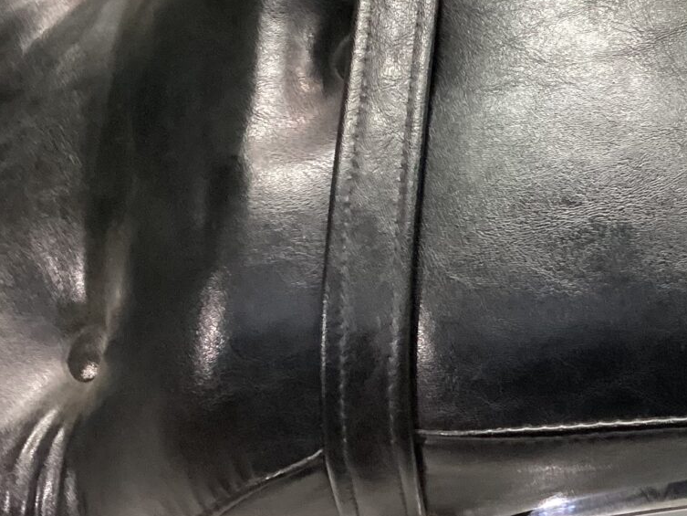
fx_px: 1568
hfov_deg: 23.3
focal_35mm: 79
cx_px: 744
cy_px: 113
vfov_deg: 18.5
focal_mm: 3.3
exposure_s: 1/60
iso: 400
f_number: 2.4
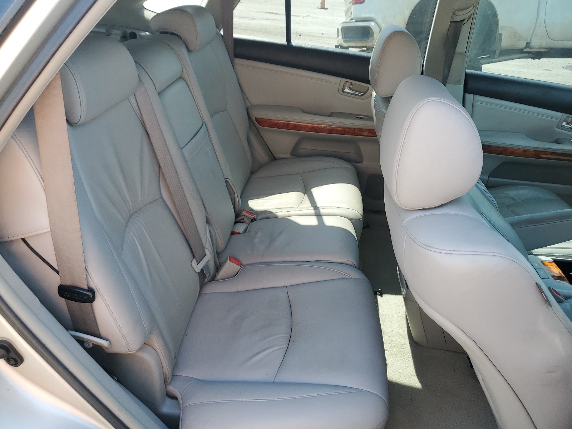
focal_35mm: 26
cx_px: 286
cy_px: 214
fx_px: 430
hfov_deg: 67.3
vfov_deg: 53.1
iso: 50
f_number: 1.5
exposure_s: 1/312
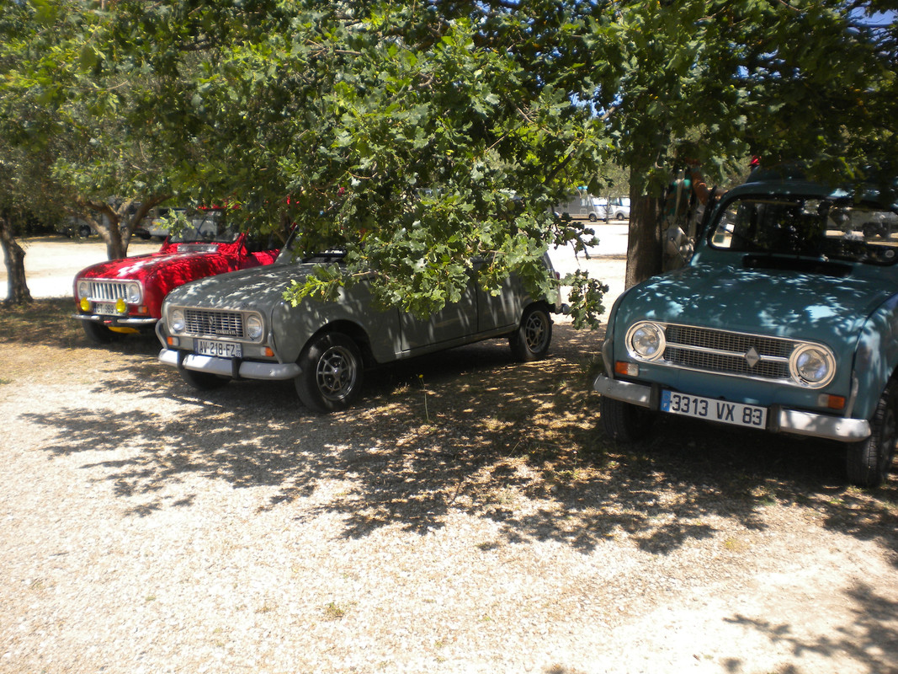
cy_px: 337
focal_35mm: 35
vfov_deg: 40.7
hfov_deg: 52.6
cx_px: 449
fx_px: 908
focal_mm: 6.3
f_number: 4.6
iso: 80
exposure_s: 1/462
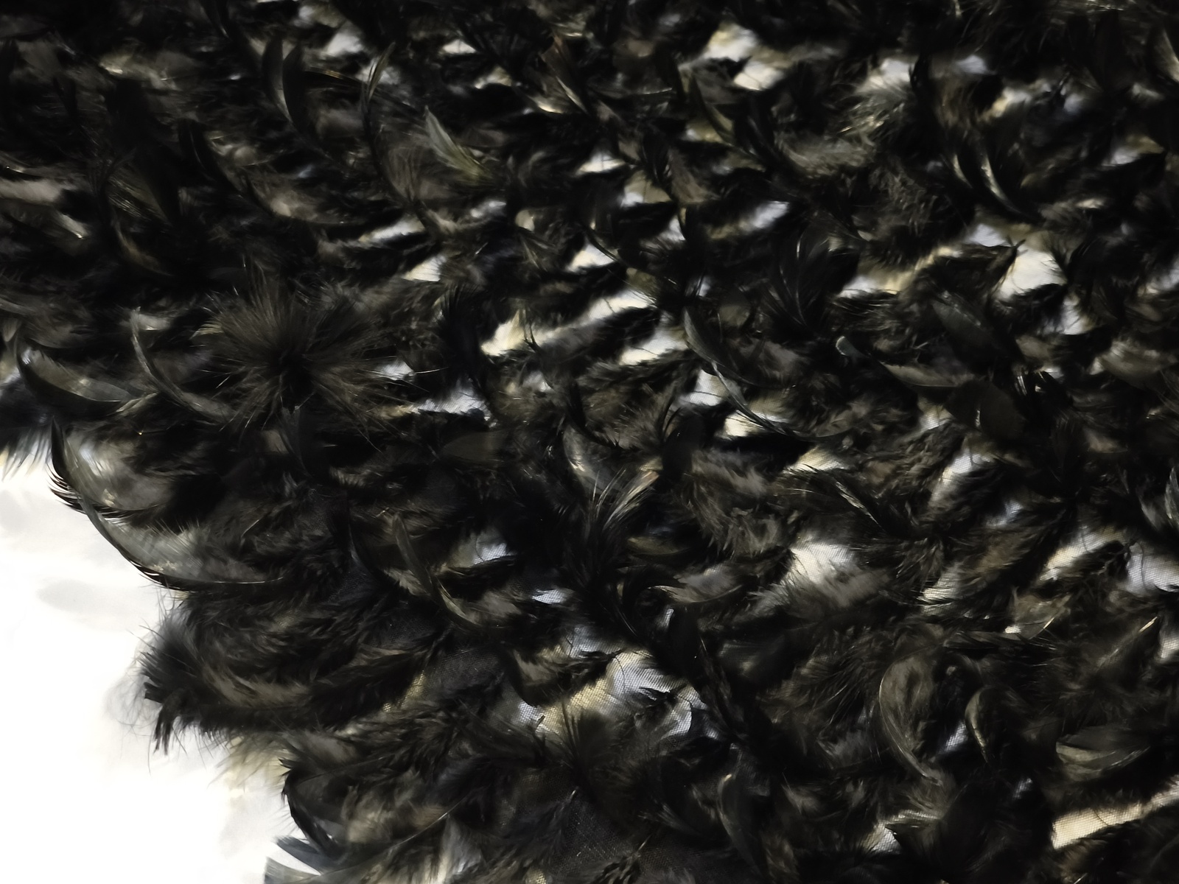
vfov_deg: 24.4
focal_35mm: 60
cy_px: 442
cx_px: 590
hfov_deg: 32.2
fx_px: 2044
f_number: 2
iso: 1000
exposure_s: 1/40
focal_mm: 8.8
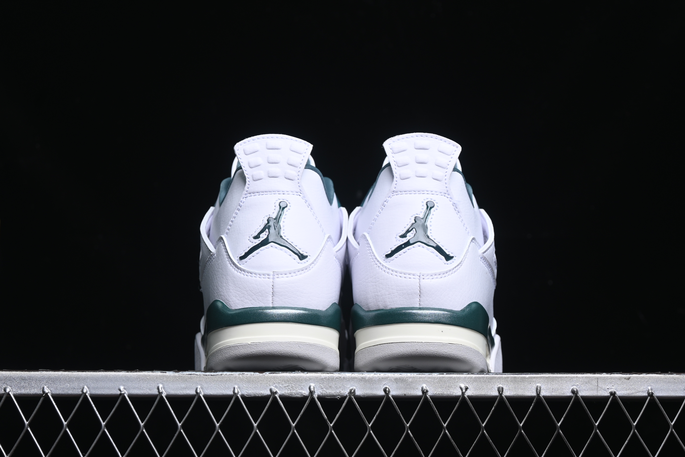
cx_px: 342
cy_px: 228
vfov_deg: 18.2
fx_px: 1427
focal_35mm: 75
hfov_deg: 27.0
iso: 160
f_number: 7.1
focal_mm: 50
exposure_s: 1/60
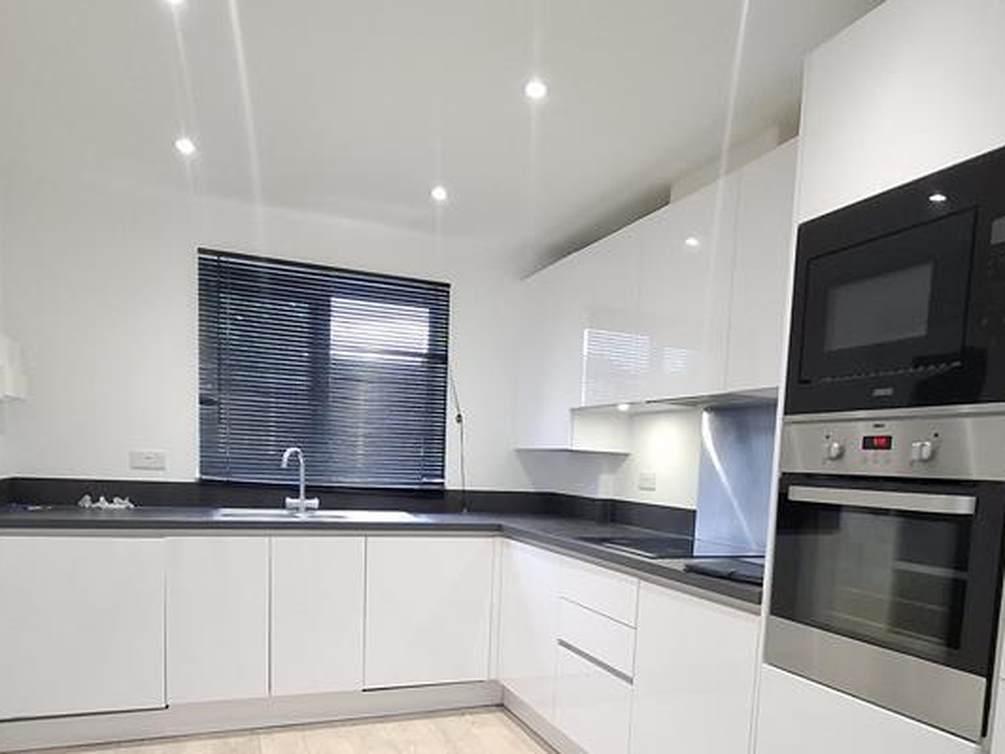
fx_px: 726
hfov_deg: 69.2
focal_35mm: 25
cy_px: 557
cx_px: 550
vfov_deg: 52.7
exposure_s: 1/50
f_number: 2.2
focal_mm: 1.74
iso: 200
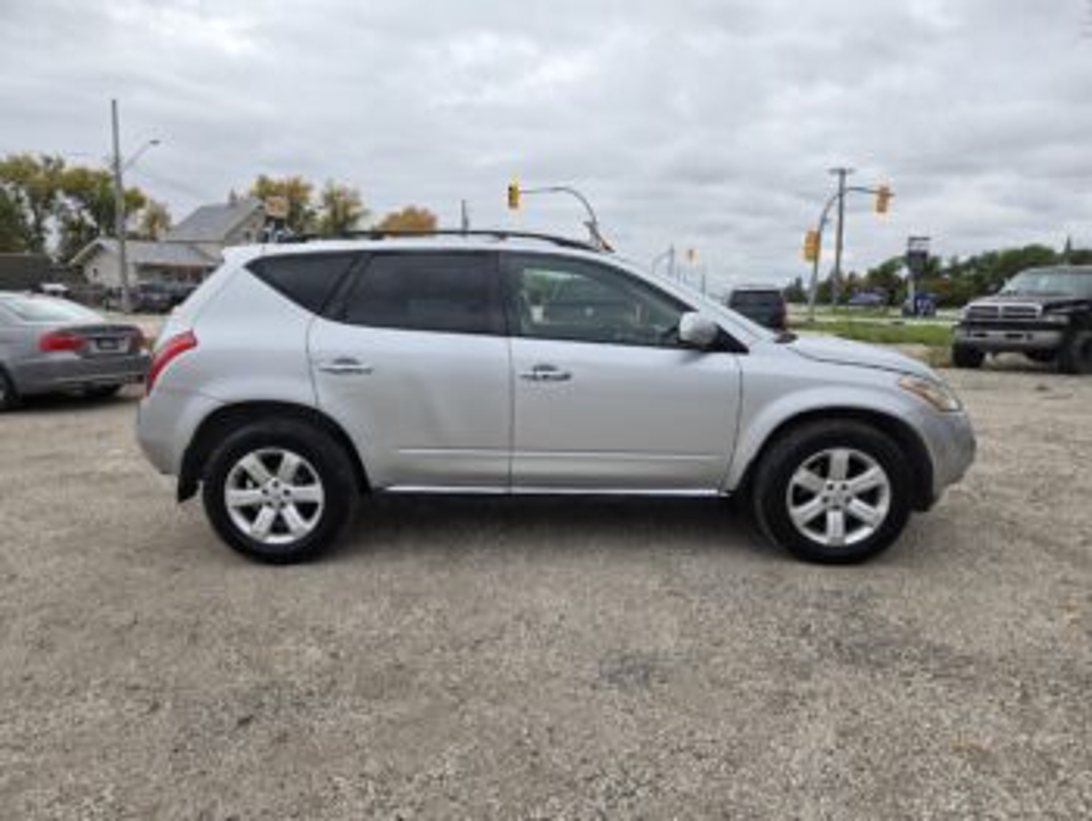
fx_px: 726
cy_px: 410
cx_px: 546
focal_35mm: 23
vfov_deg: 58.9
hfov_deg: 73.9
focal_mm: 5.4
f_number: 1.8
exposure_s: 1/2921
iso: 50
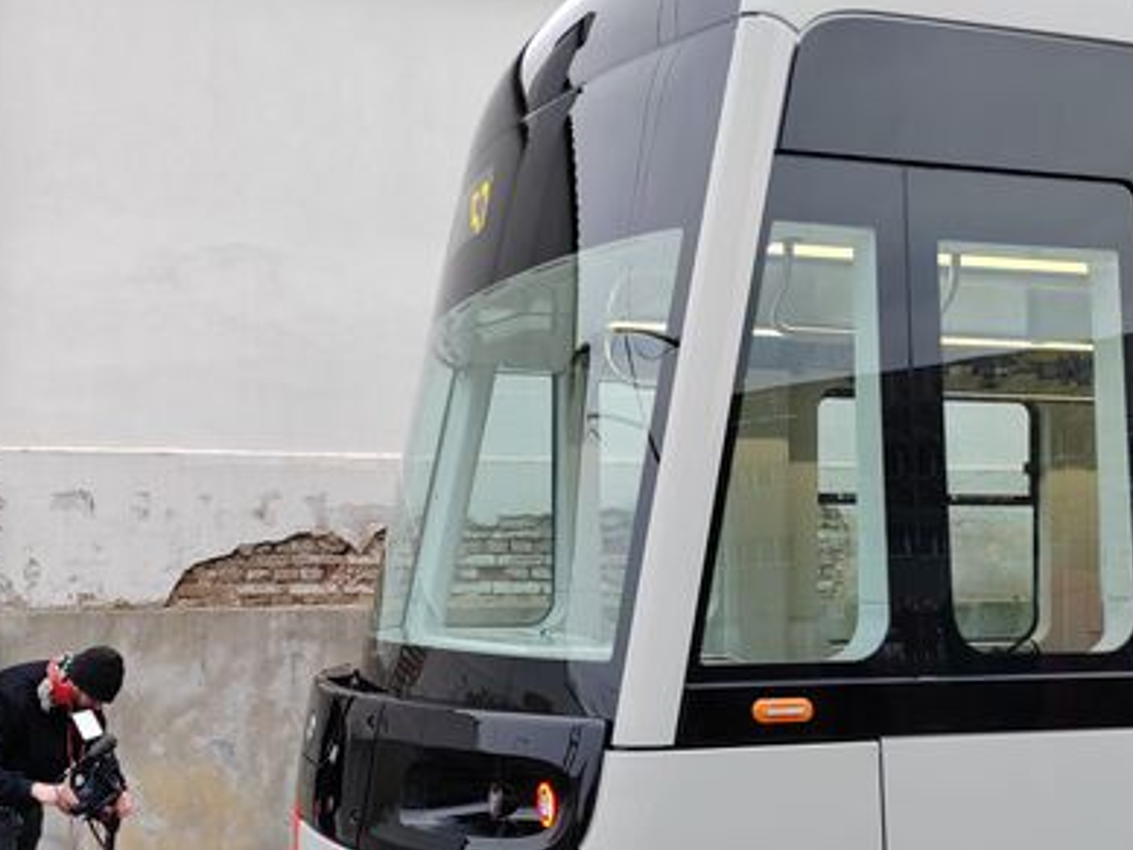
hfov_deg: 48.5
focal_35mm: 38
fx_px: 1244
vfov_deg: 37.5
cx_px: 426
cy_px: 537
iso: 100
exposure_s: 1/130
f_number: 1.9
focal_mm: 5.52
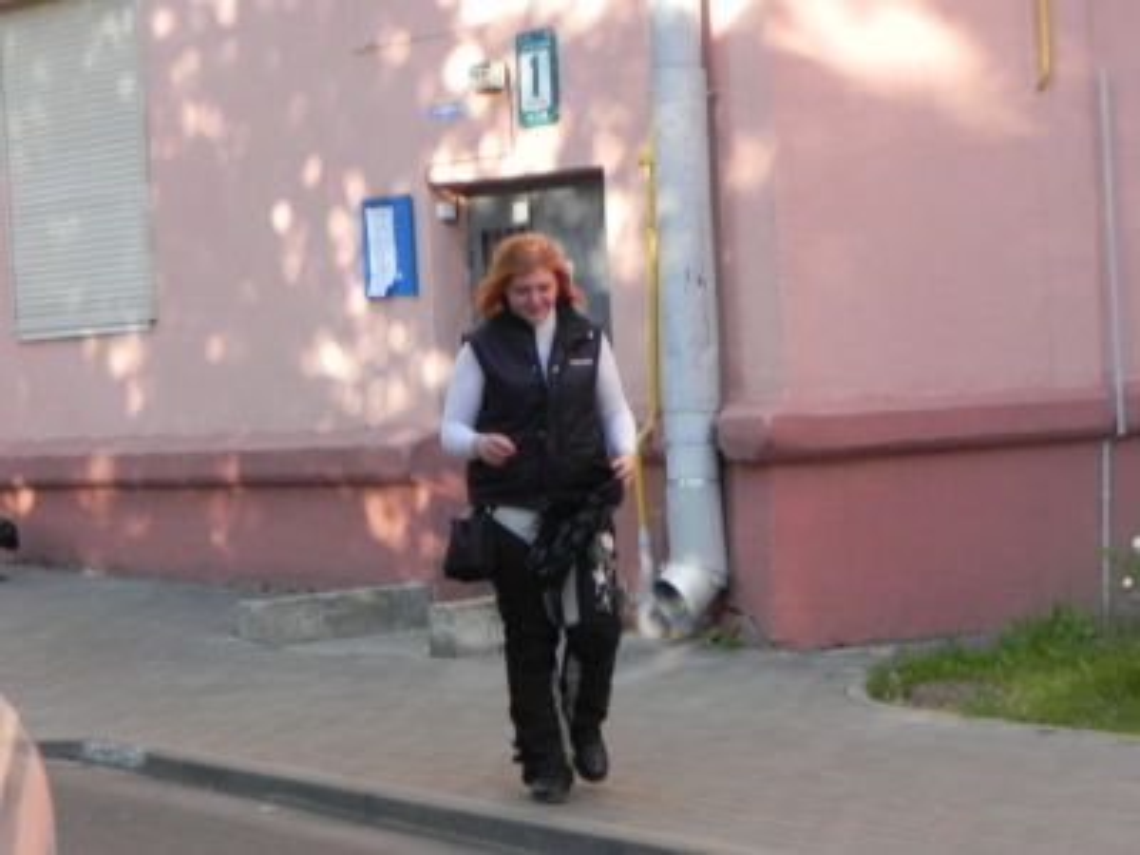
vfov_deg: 12.7
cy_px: 428
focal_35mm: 117
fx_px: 3853
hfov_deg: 16.8
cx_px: 570
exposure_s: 1/146
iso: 160
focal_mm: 20.8
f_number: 4
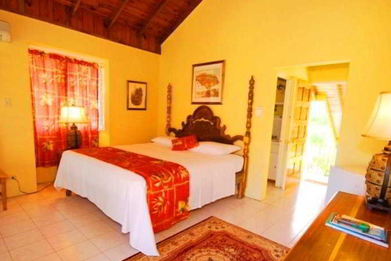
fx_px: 228
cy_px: 148
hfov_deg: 81.1
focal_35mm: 21
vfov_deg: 59.4
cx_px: 189
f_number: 8
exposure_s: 1/13
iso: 200
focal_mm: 12
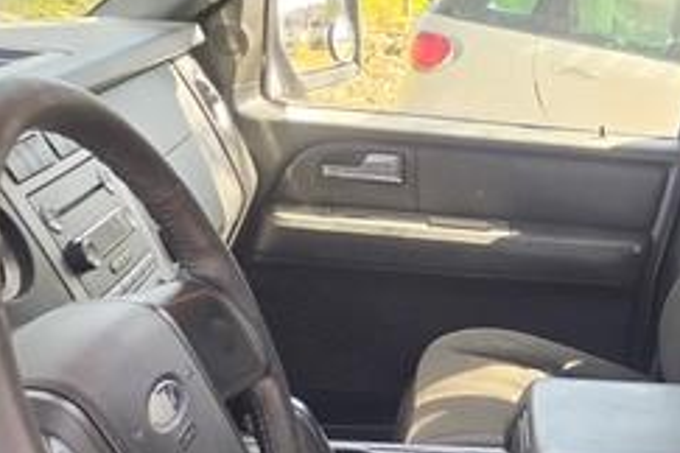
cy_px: 517
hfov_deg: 34.1
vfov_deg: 23.3
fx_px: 1020
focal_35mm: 54
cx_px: 655
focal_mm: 4.71
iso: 142
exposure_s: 1/60
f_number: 1.7
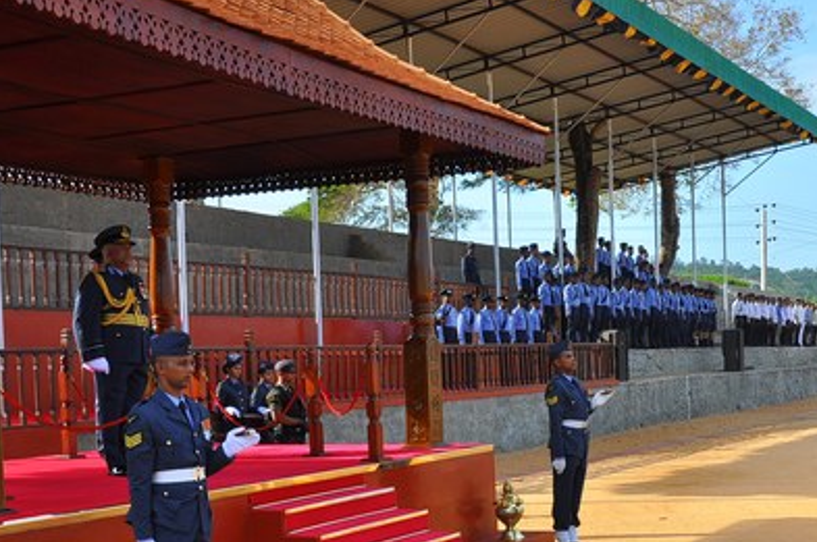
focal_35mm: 55
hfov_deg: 35.7
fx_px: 1247
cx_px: 584
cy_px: 391
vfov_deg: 24.3
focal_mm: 24
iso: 200
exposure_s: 1/125
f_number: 13
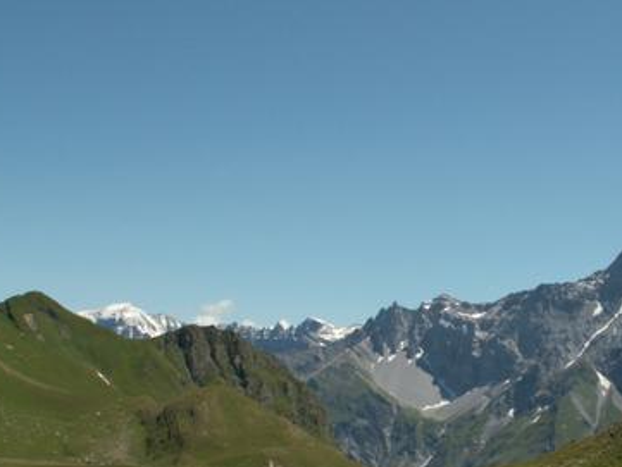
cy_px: 314
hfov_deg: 30.6
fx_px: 1114
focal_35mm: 62
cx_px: 472
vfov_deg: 23.6
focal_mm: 5.86
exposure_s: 1/200
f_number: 7.1
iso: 50
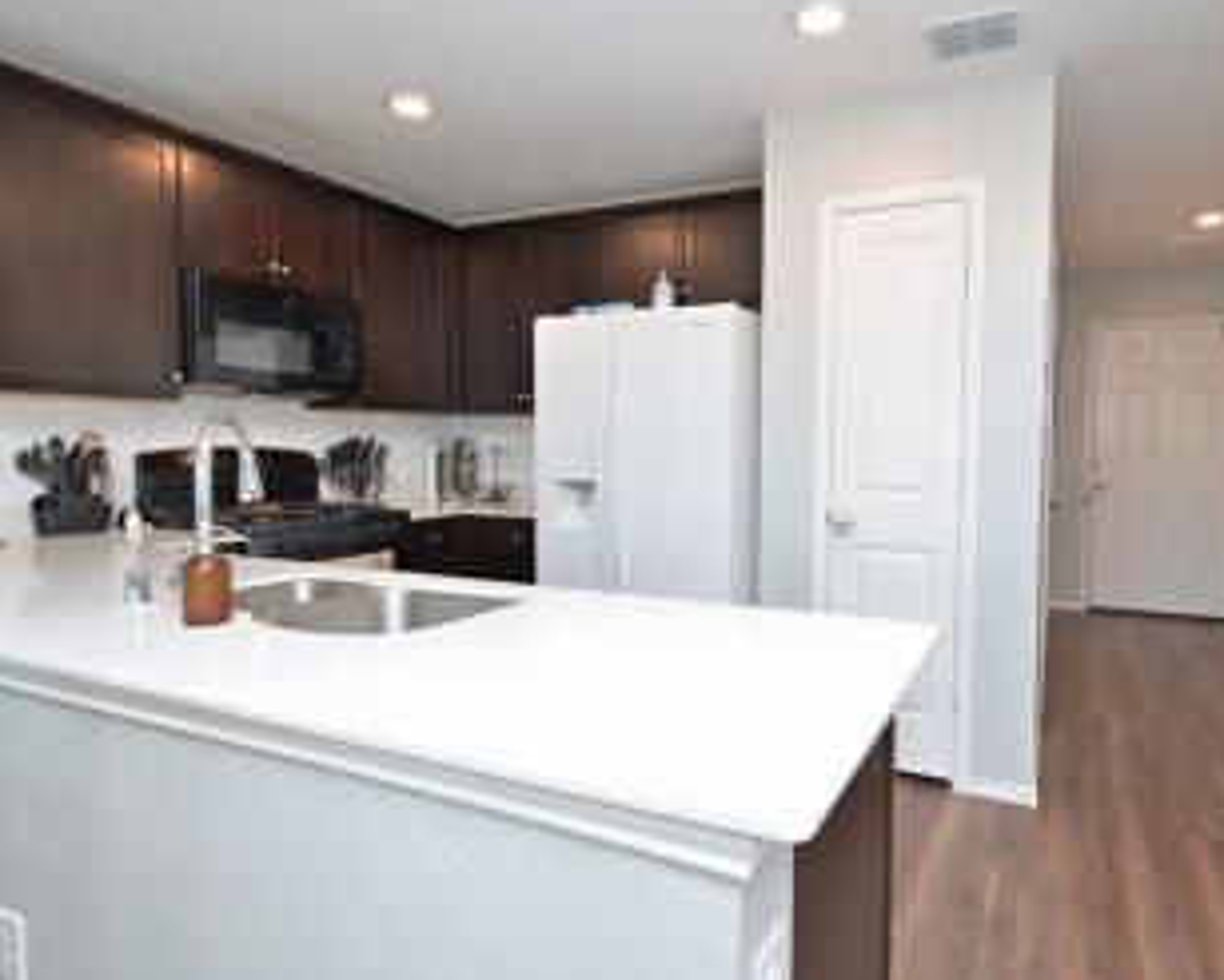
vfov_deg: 63.2
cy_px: 482
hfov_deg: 74.6
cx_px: 702
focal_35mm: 22
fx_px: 797
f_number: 4.5
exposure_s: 1/25
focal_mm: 16
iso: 200
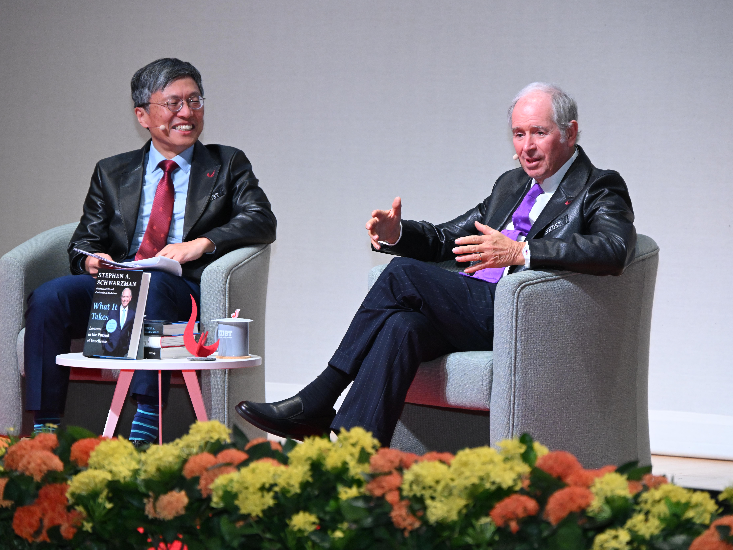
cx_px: 378
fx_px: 3684
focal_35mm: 174
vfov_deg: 8.5
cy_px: 275
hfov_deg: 11.4
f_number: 6.3
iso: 4000
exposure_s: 1/160
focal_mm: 160
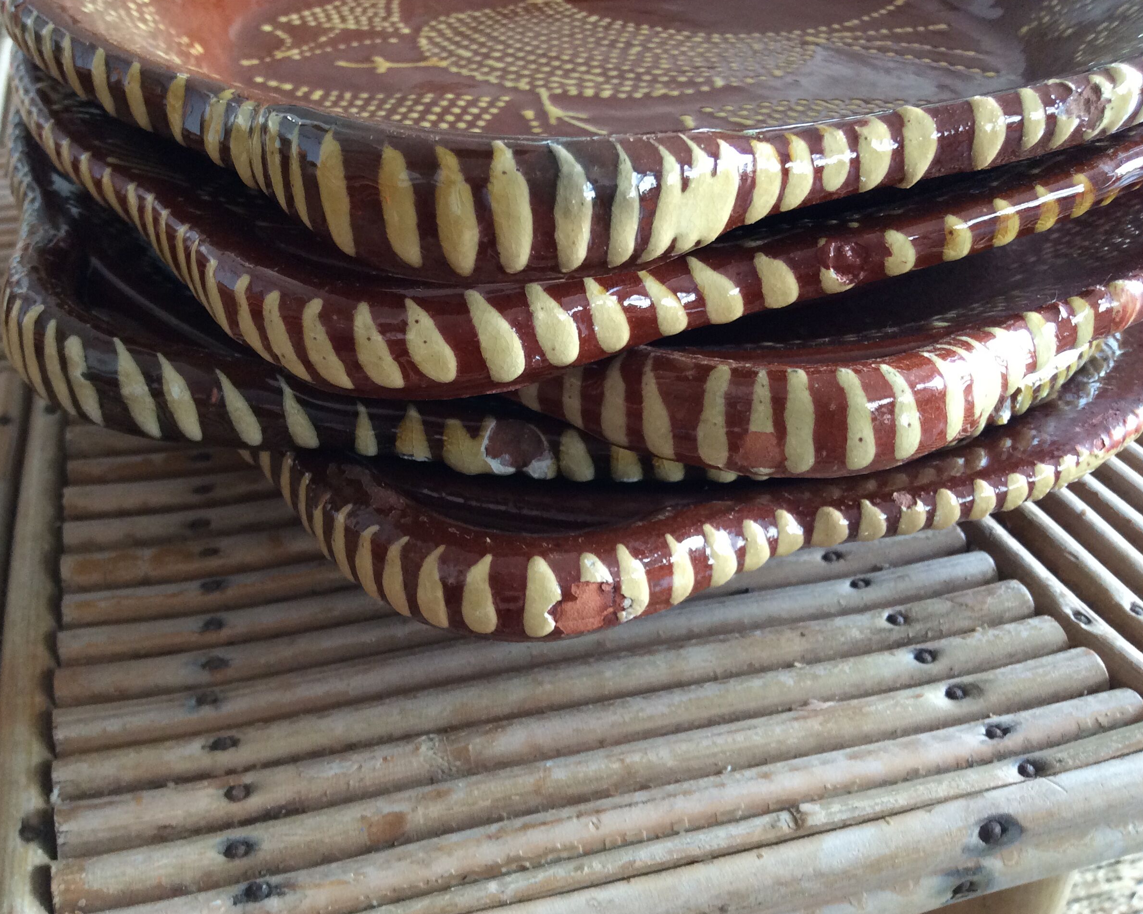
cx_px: 527
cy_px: 459
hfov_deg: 52.8
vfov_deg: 43.4
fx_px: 1150
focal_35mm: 34
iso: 100
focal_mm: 3.3
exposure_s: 1/25
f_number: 2.4
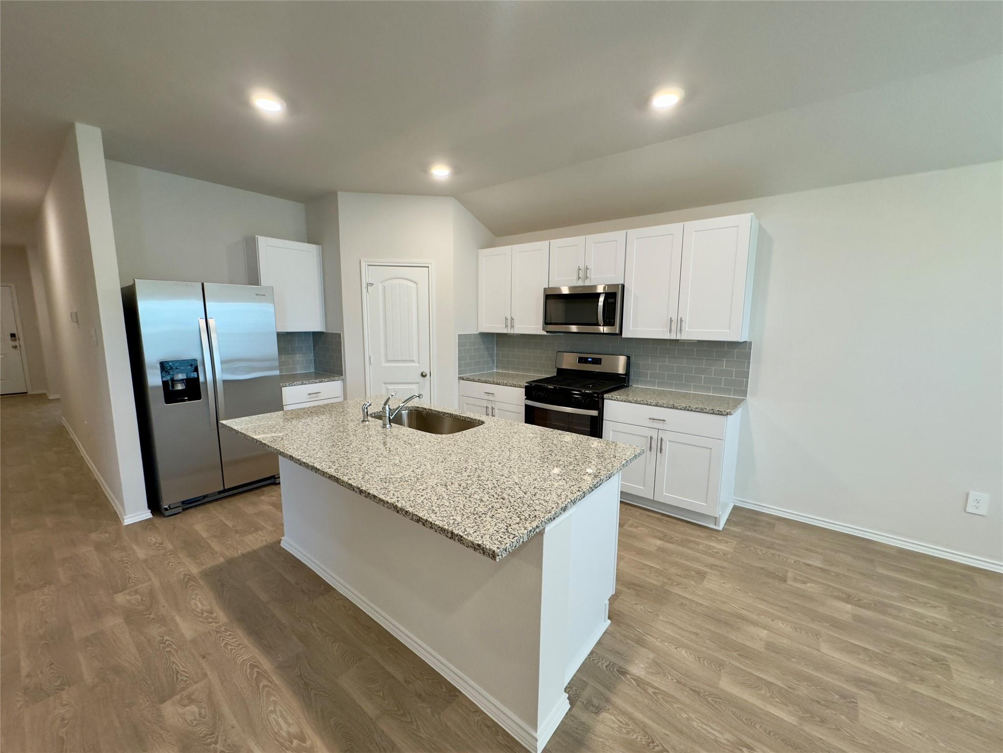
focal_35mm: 14
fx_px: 406
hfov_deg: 102.1
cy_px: 376
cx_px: 502
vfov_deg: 85.7
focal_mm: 2.22
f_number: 2.2
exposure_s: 1/120
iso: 320
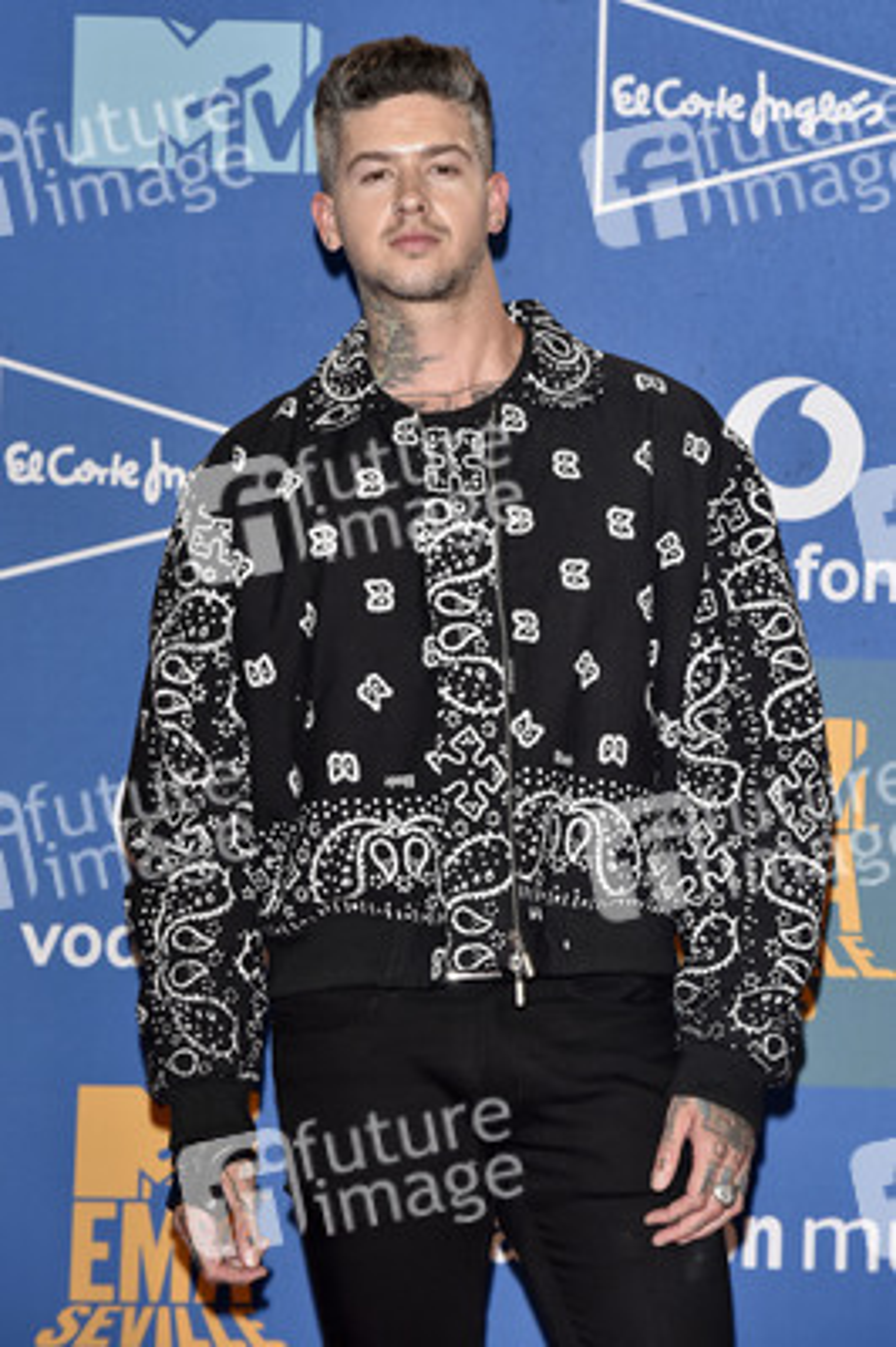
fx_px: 5796
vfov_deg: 13.3
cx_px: 448
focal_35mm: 155
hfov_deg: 8.8
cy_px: 674
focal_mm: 155
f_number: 6.3
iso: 1600
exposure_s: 1/250
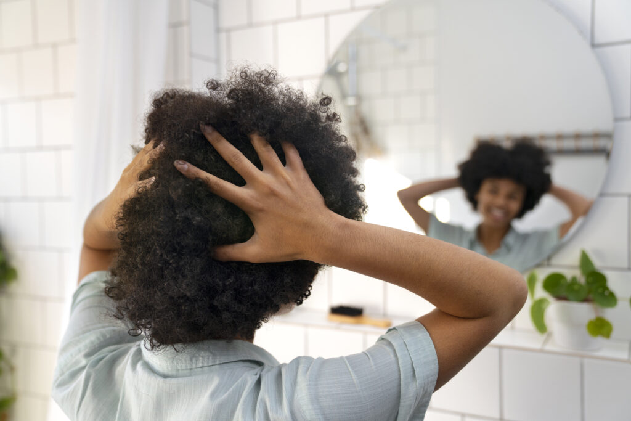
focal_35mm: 36
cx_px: 316
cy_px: 210
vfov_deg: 36.9
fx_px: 631
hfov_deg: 53.1
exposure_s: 1/200
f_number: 3.2
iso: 400
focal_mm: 36
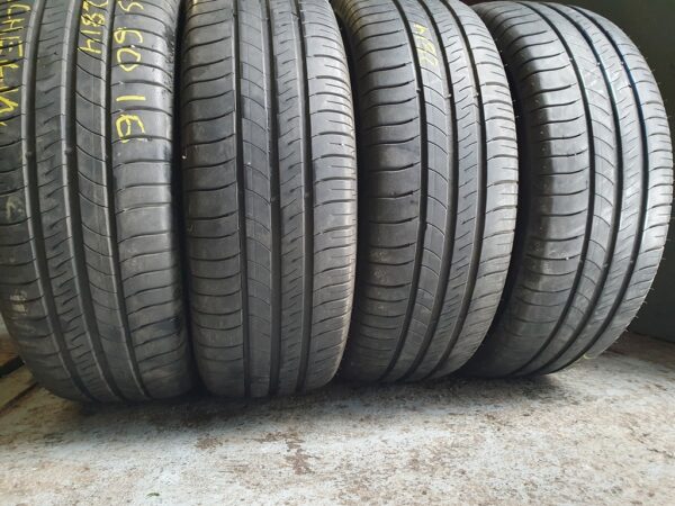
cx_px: 338
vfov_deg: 53.1
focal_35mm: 26
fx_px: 507
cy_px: 253
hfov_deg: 67.3
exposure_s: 1/50
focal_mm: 4.32
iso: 400
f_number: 2.4
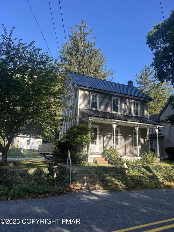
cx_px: 87
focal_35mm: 26
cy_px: 116
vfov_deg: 67.3
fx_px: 174
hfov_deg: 53.1
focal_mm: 5.7
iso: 50
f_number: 1.5
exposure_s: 1/1038
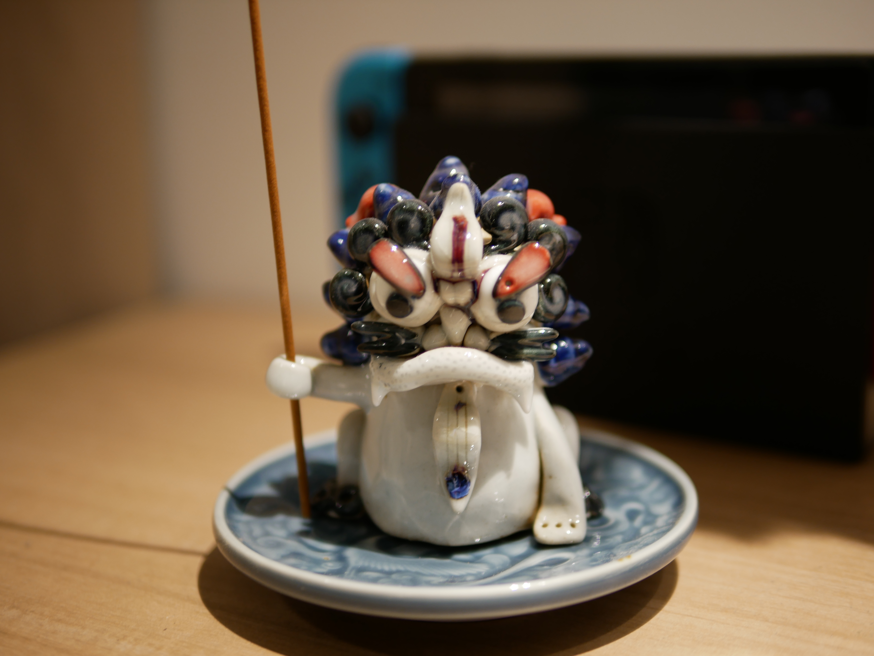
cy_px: 328
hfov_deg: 38.2
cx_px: 437
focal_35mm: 50
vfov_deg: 29.1
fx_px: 1263
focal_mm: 25
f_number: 1.4
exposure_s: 1/10
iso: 200
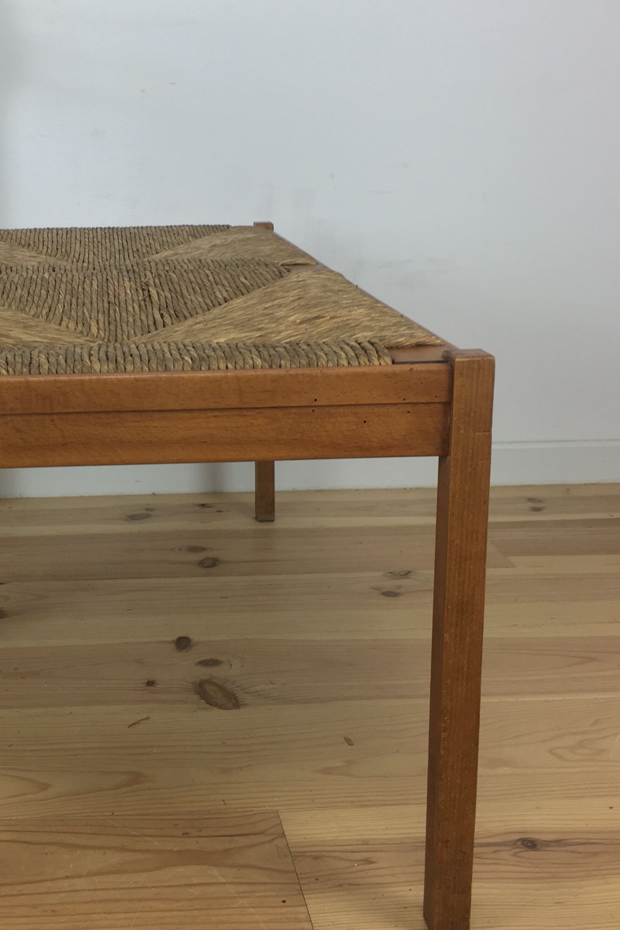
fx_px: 1189
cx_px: 120
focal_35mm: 46
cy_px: 400
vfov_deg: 42.6
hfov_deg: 28.6
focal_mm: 4.15
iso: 32
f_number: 2.2
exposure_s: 1/33
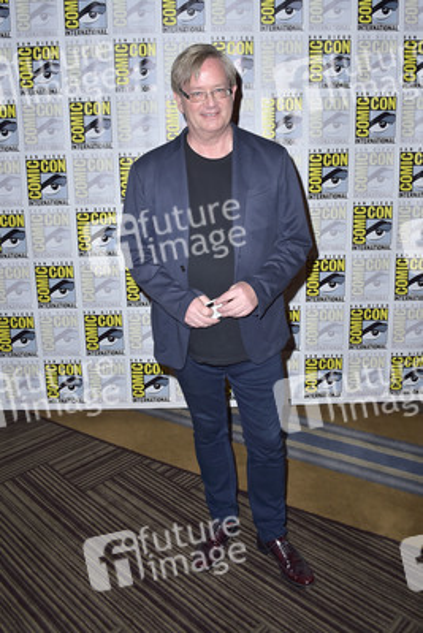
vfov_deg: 65.5
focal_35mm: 28
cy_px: 316
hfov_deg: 46.4
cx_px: 212
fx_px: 493
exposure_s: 1/250
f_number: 7.1
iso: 320
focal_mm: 28
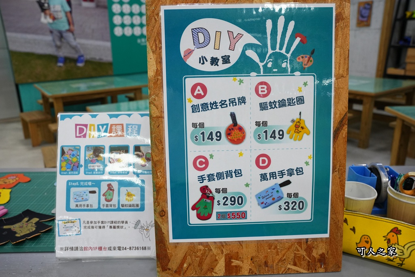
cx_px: 208
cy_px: 138
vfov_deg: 43.5
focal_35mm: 30
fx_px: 347
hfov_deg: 61.8
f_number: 6.3
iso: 2500
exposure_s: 1/160
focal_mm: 30.1
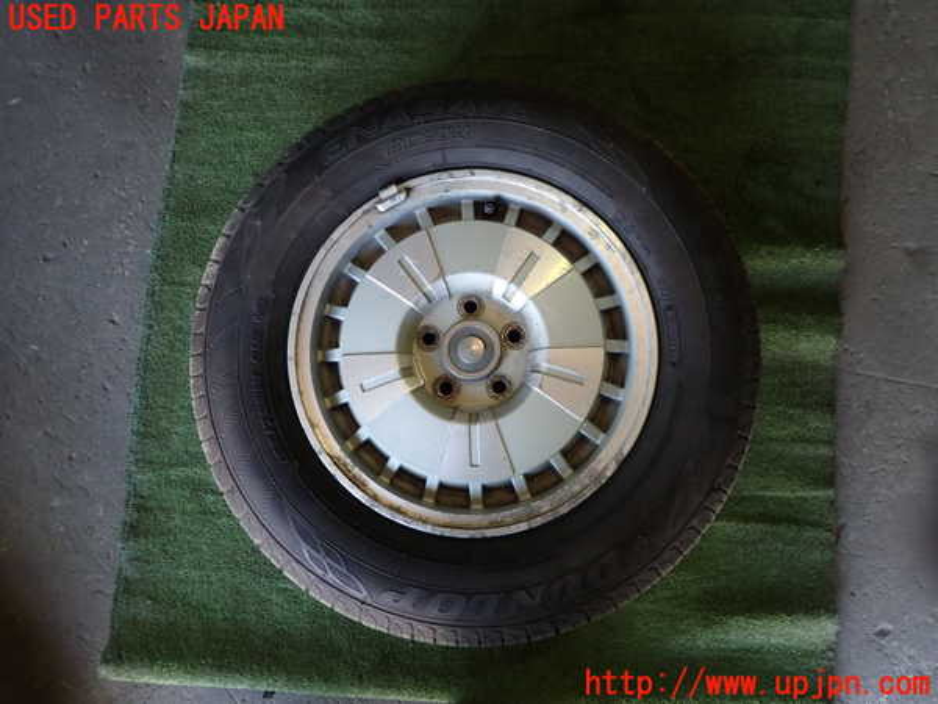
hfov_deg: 69.4
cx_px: 469
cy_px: 352
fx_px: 677
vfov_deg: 54.9
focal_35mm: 25
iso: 200
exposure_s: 1/60
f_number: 2
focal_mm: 4.5
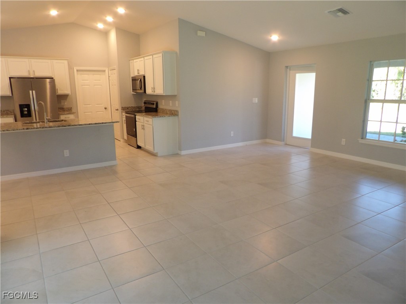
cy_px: 152
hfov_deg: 71.6
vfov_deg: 56.8
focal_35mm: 24
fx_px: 281
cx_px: 203
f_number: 3.2
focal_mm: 4.3
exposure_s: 1/28
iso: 200
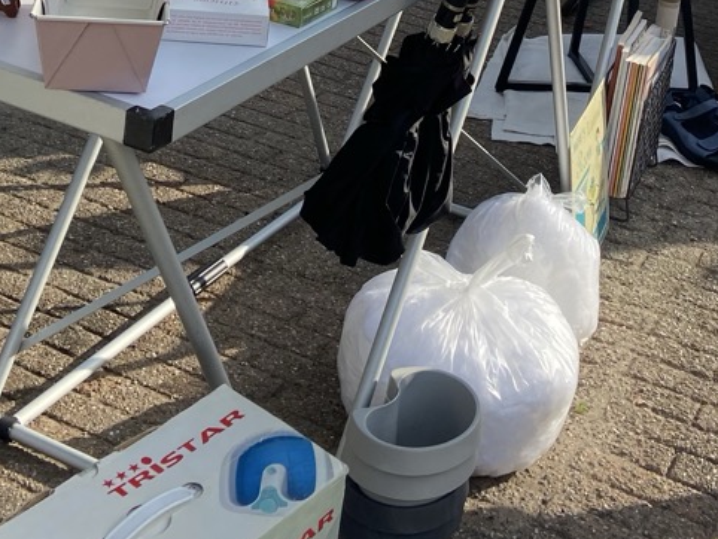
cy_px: -130
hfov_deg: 28.1
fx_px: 1432
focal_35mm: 69
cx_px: 355
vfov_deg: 19.9
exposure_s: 1/1395
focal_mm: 4.25
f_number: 1.8
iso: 32
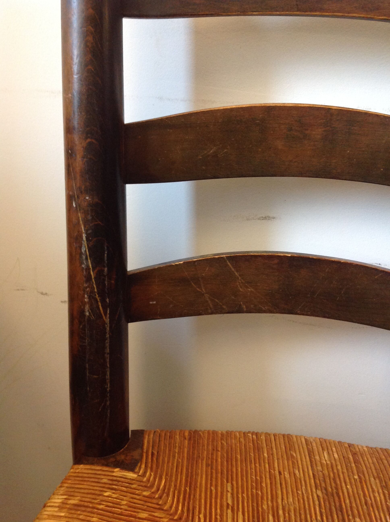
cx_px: 195
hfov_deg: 40.6
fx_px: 527
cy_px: 261
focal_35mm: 35
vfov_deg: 52.7
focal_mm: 4.28
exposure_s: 1/15
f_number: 2.4
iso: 200
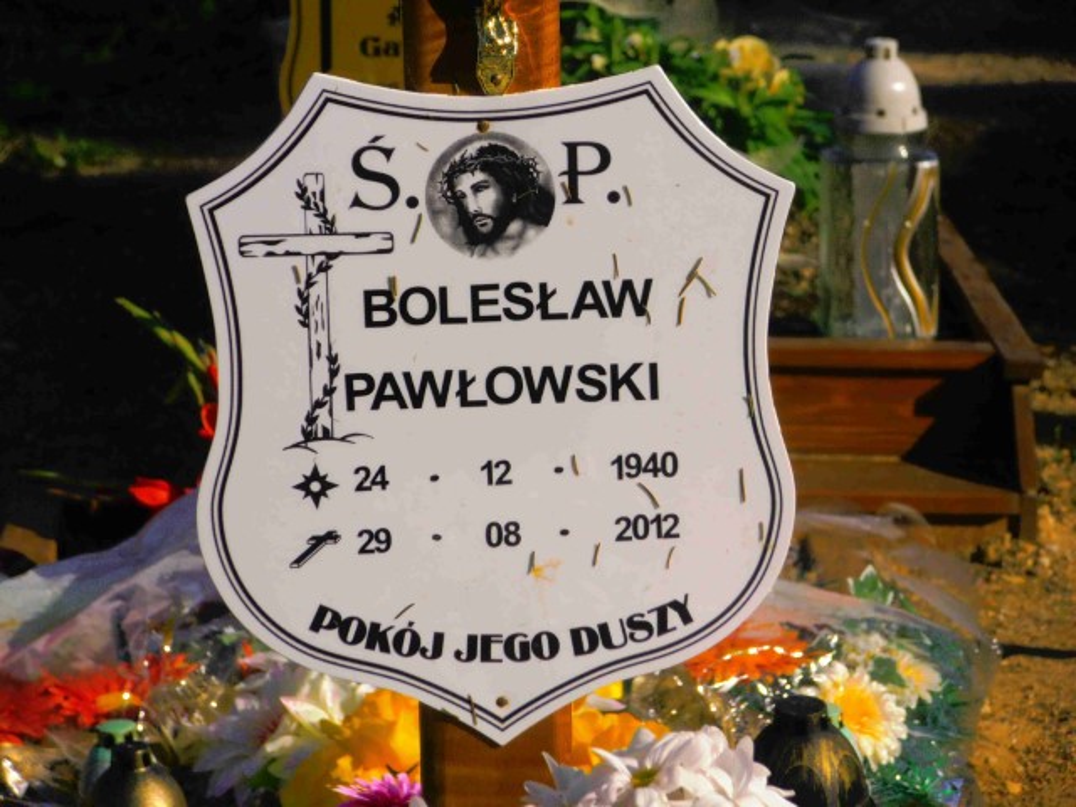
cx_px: 538
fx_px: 6155
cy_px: 404
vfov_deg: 7.5
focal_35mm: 198
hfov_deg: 10.0
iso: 80
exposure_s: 1/800
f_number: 5.8
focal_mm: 35.05
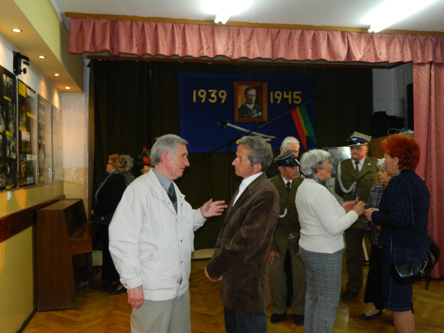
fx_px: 398
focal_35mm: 31
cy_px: 166
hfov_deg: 58.4
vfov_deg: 45.4
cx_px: 222
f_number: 3.2
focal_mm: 5.6
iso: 200
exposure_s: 1/40
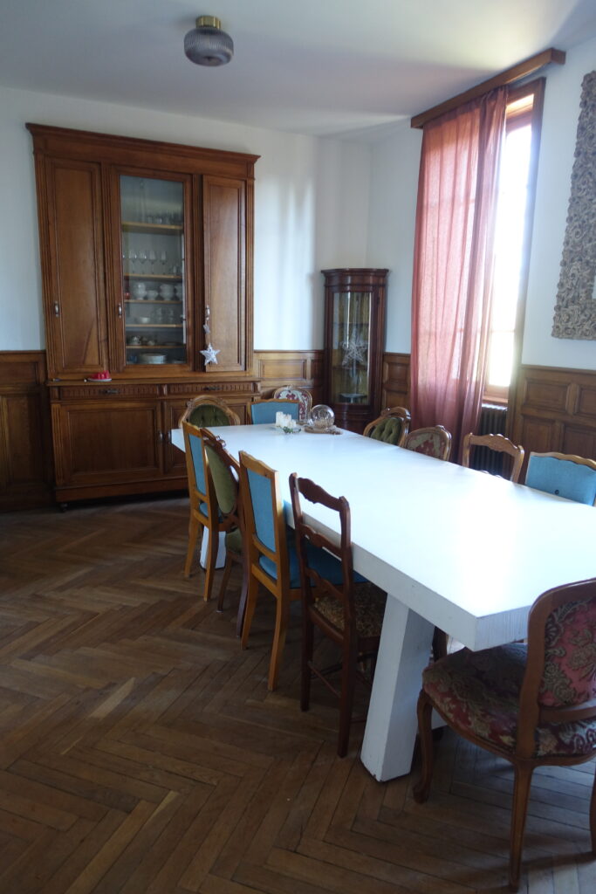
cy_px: 447
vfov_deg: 73.7
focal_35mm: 24
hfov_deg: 53.1
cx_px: 298
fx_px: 596
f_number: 1.8
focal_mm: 8.8
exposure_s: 1/30
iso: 320
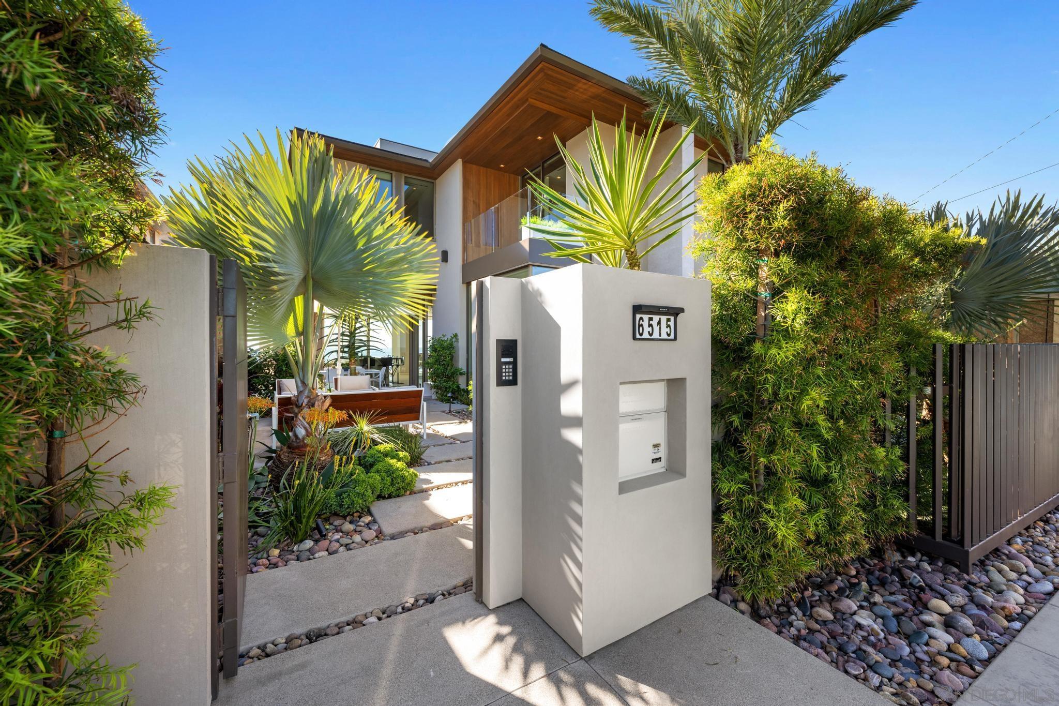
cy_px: 353
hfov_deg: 104.3
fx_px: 412
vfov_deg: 81.2
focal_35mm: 14
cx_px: 530
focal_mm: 14
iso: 400
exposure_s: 1/320
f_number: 8
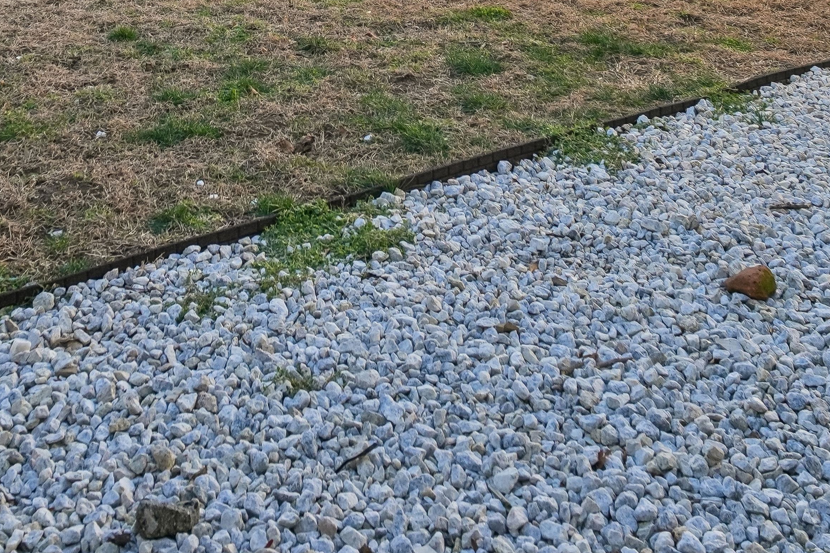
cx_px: 292
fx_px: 1107
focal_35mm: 48
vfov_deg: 23.4
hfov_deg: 40.7
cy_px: -238
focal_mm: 16
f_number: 8
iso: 400
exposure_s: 1/320
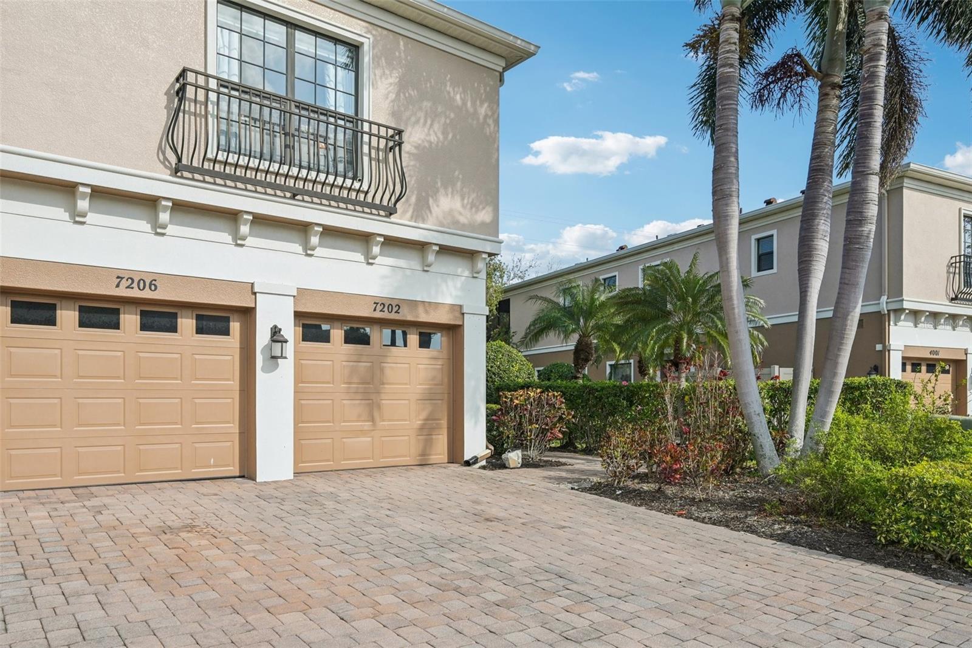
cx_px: 486
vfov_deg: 54.1
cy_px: 324
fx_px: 634
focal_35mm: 24
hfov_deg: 74.9
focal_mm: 23.5
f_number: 8
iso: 400
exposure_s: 1/1250
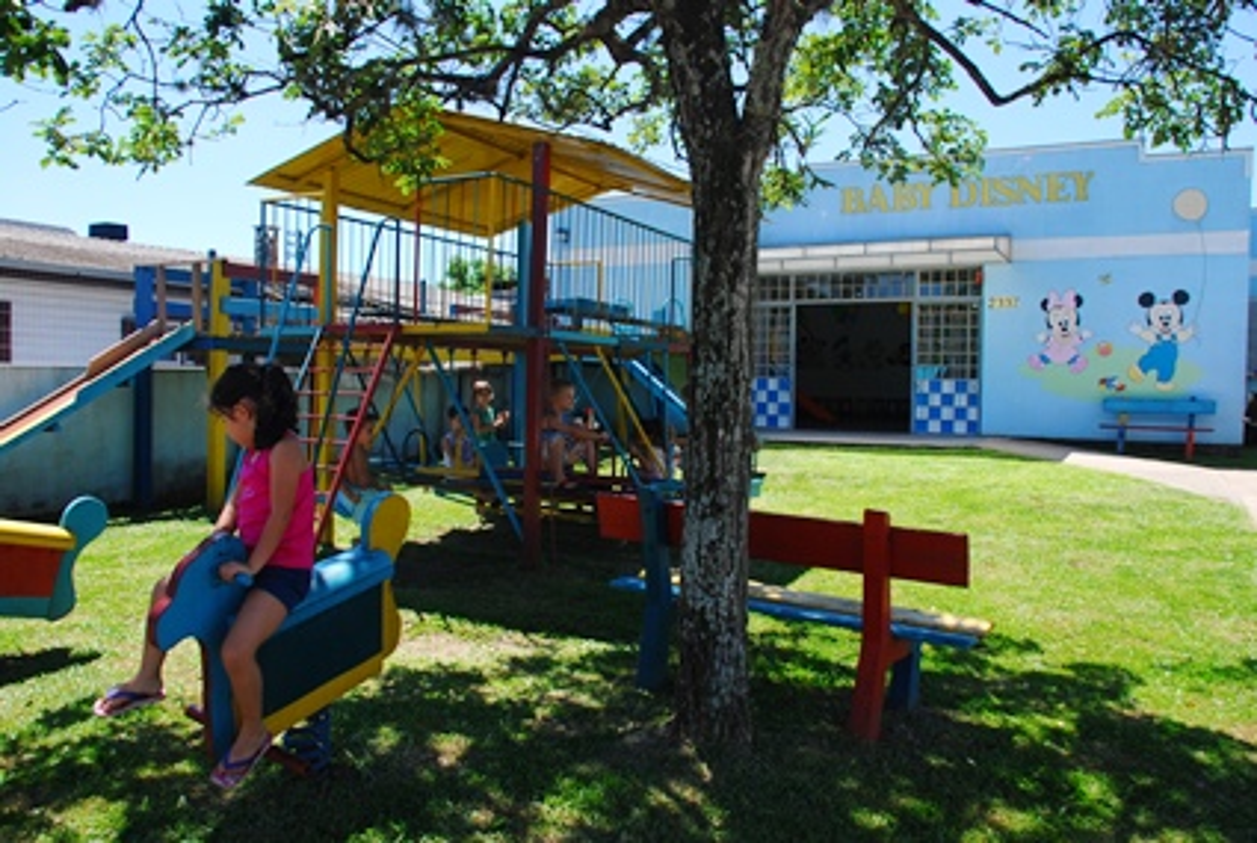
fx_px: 944
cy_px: 422
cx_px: 628
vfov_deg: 48.1
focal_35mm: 27
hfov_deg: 67.3
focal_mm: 18
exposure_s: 1/320
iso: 200
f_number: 5
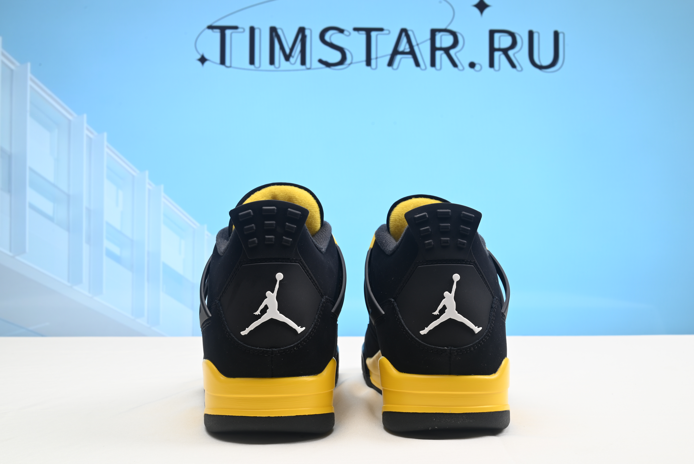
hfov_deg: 49.5
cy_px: 232
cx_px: 347
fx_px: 752
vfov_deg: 34.2
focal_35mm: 39
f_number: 16
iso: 100
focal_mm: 39
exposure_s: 1/2
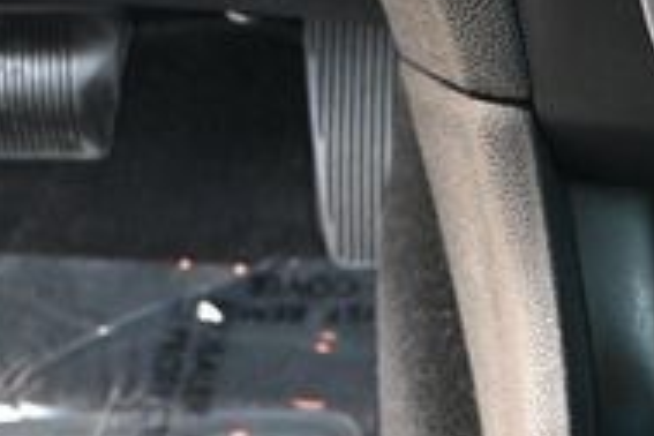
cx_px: 917
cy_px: 647
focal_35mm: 142
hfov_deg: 13.7
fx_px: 2579
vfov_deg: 9.4
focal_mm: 28
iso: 2800
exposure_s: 1/125
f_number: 4.5
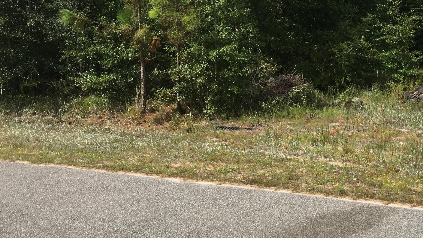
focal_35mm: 48
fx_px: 538
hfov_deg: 42.6
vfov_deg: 24.5
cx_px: 261
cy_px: 43
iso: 25
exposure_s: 1/1183
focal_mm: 4.15
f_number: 2.2
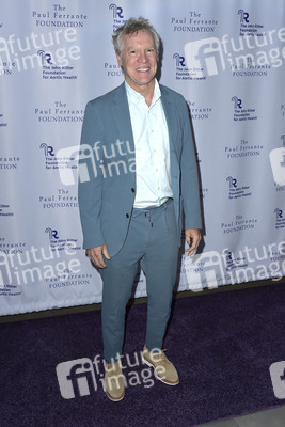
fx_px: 380
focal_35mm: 32
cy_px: 214
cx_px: 142
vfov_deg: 58.7
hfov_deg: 41.1
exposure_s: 1/250
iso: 250
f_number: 6.3
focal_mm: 32
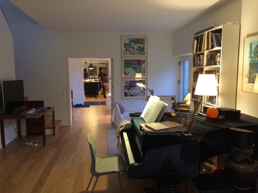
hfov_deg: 61.7
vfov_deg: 48.2
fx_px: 216
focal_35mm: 29
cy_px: 96
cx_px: 129
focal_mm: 4.15
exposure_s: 1/15
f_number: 2.2
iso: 250
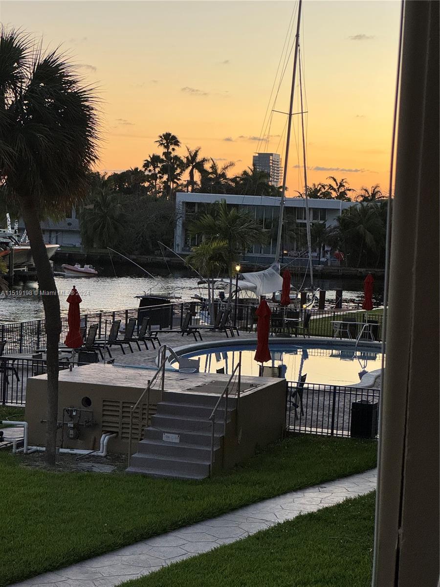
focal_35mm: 77
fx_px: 1305
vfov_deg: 25.3
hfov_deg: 19.1
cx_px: 220
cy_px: 294
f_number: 2.8
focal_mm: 9
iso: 200
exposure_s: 1/120
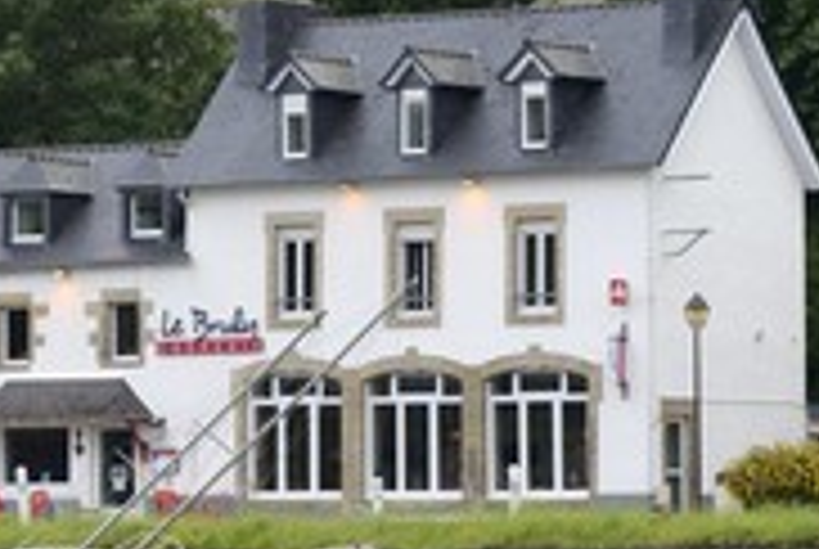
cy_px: 288
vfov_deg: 4.4
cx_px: 140
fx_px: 7087
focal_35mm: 311
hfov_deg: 6.6
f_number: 5.6
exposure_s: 1/800
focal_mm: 135
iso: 400
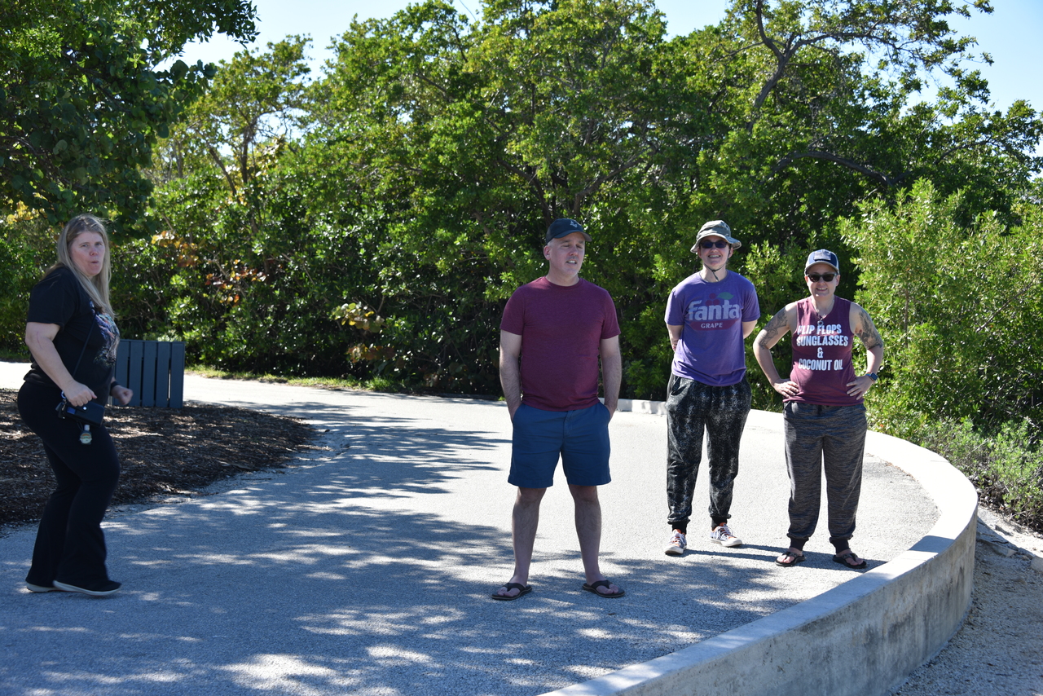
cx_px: 522
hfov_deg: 39.6
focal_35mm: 50
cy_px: 348
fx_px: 1449
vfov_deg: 27.0
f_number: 7.1
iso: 100
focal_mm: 50
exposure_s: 1/200
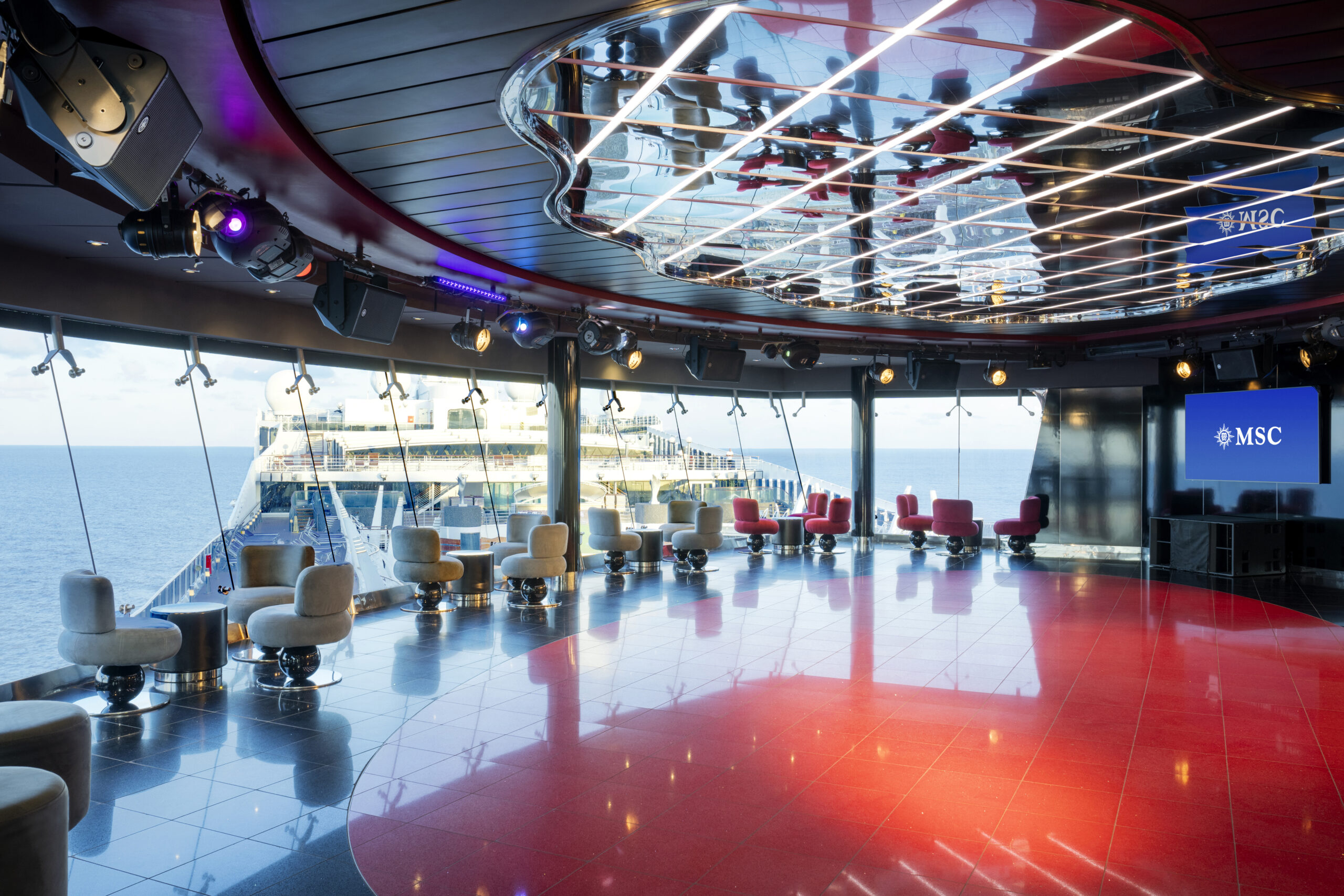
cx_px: 672
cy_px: 448
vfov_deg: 45.0
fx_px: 1083
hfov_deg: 63.7
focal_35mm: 29
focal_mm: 29
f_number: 11
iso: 200
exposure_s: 1/2
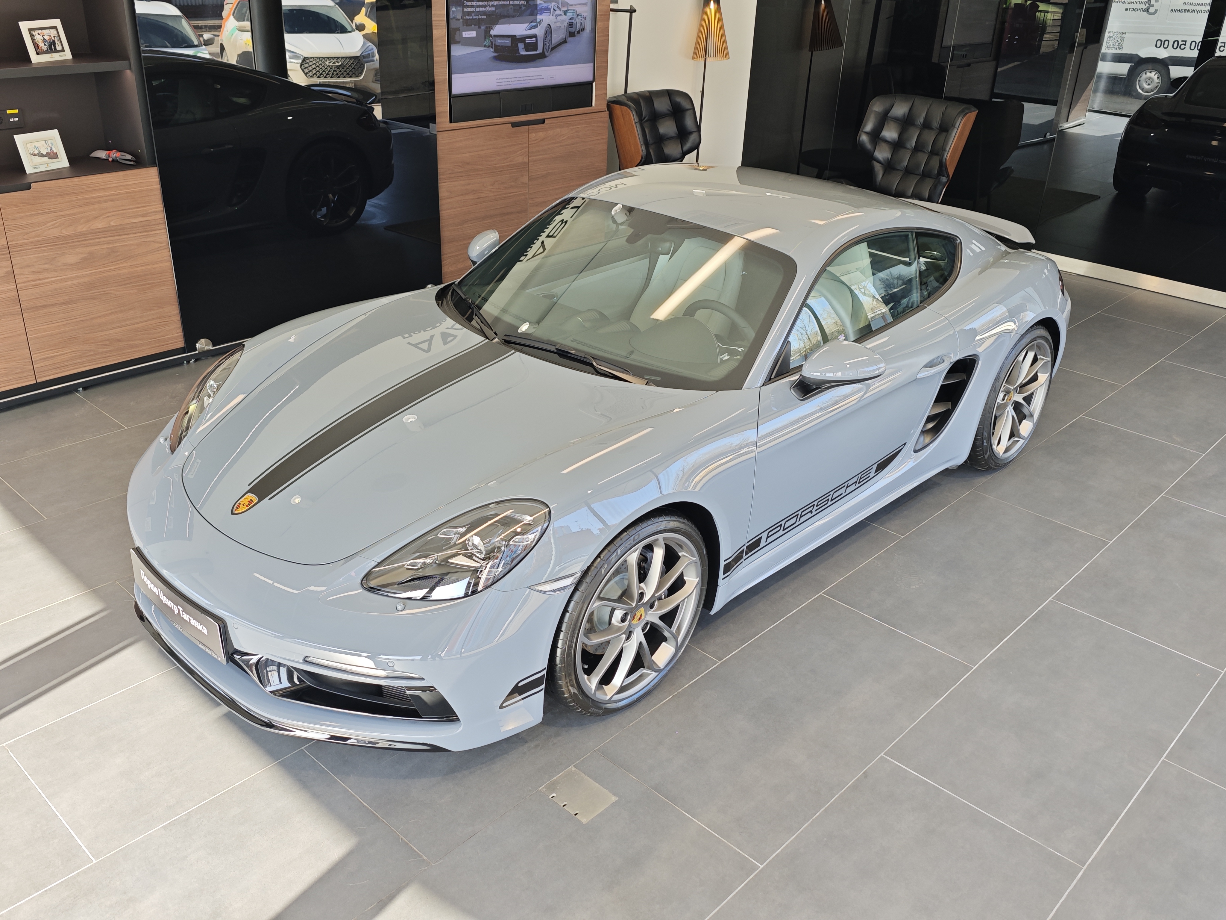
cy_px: 460
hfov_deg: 61.7
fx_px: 1027
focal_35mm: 29
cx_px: 613
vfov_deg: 48.2
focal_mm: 6.55
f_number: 1.6
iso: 50
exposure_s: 1/159
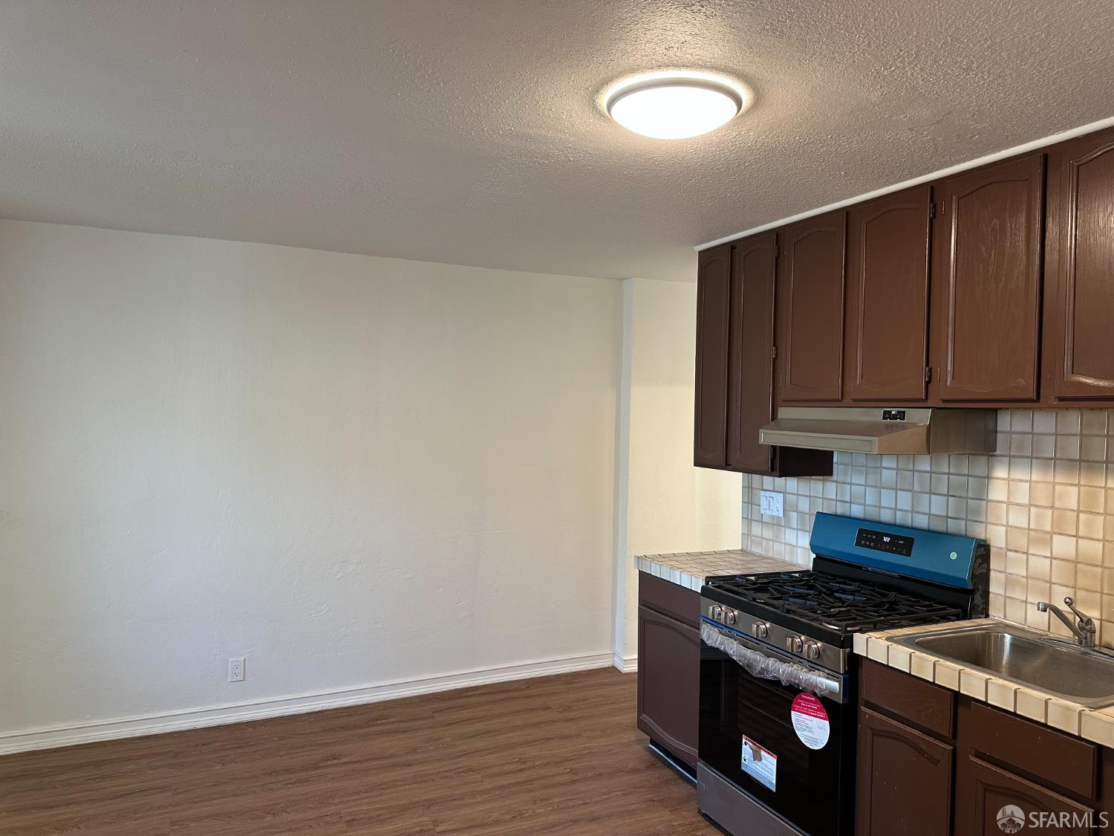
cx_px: 557
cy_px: 418
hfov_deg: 71.6
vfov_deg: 56.8
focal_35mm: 24
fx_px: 772
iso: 200
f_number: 1.78
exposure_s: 1/60
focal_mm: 6.86
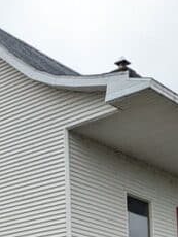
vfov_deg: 19.7
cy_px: 275
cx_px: 33
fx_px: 643
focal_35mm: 94
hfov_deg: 15.6
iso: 64
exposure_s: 1/1076
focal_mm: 5.43
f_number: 1.89
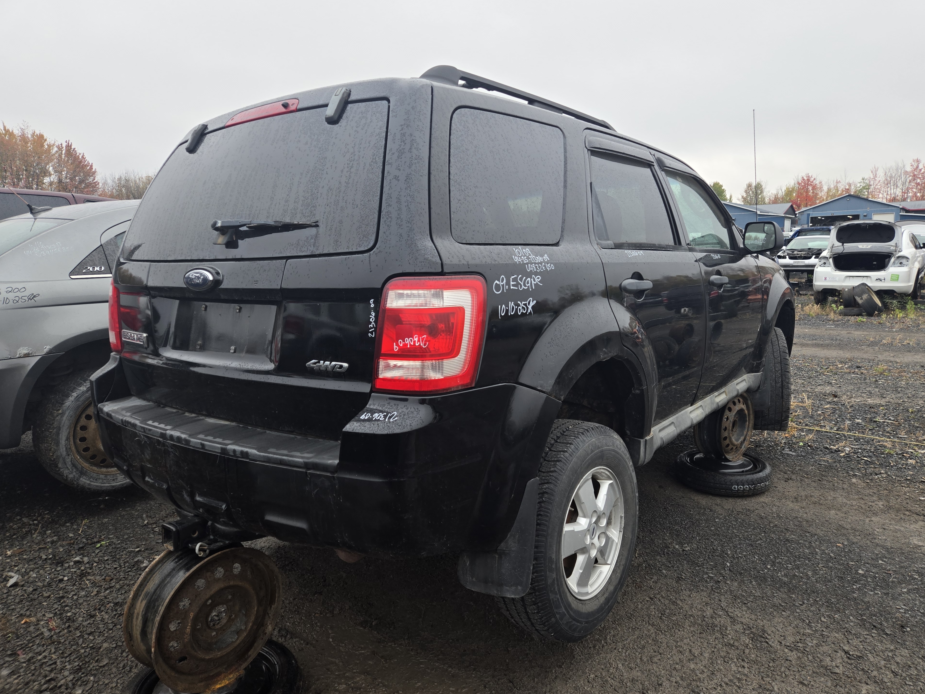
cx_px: 457
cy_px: 346
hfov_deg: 71.6
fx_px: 641
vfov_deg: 56.8
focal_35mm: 24
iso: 50
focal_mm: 5.4
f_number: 1.8
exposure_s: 1/180
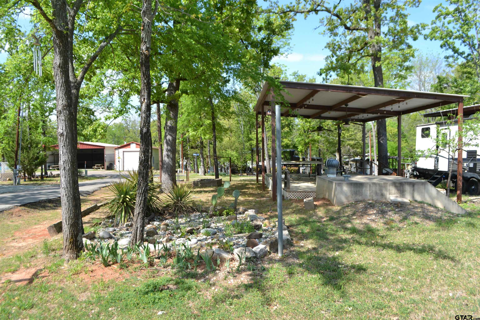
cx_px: 240
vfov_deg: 47.9
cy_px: 160
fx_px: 360
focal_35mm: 27
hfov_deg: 67.4
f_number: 7.1
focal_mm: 18
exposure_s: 1/200
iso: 100
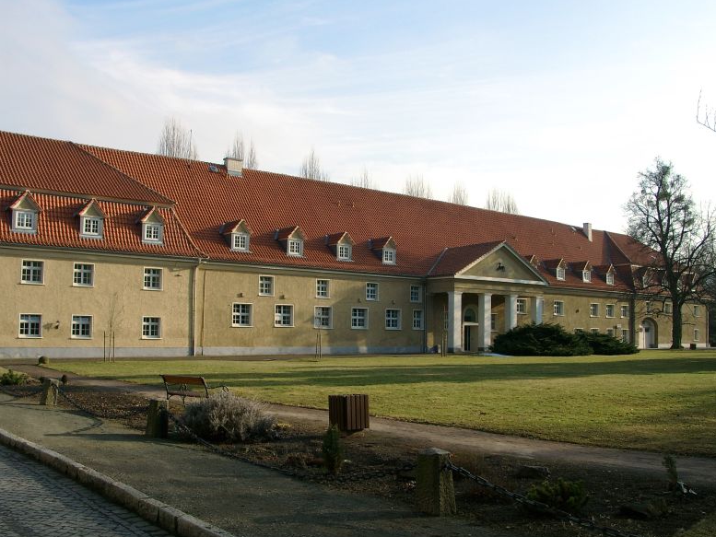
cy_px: 273
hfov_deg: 52.6
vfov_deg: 40.7
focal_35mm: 35
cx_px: 367
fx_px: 724
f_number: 4
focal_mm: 7.13
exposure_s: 1/507
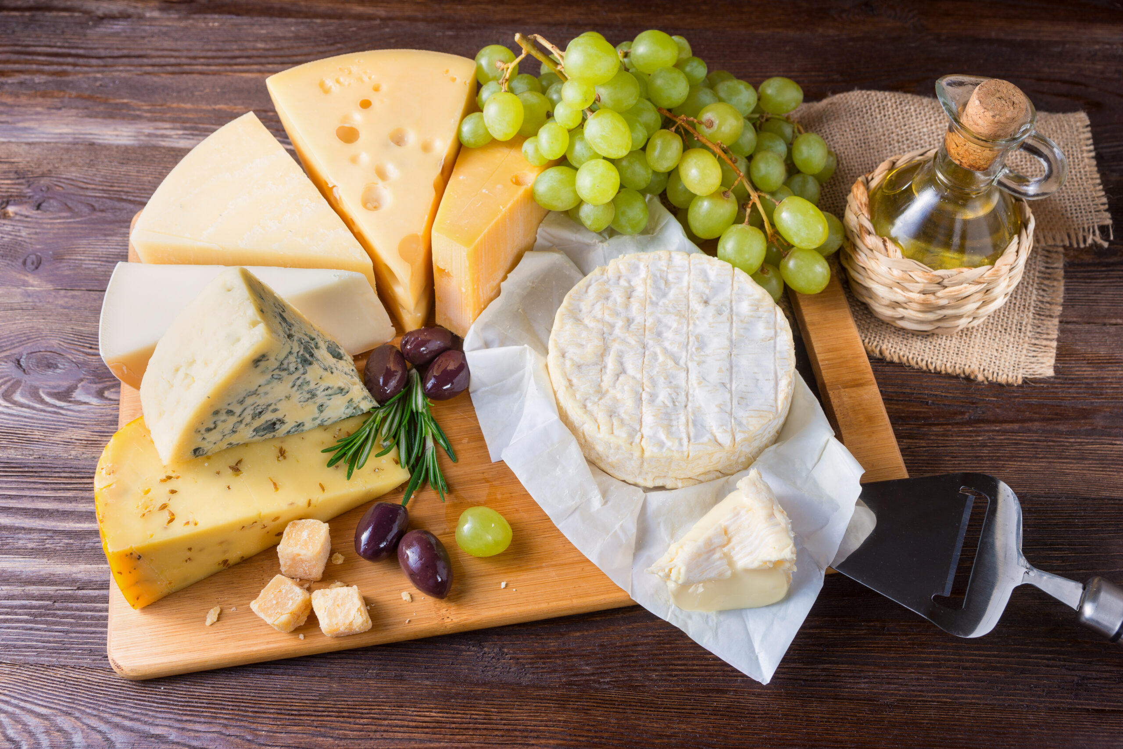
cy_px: 374
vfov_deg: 33.4
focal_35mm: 40
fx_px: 1248
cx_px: 562
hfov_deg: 48.5
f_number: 9.5
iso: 100
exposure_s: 1/200
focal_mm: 40
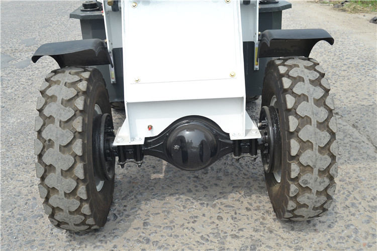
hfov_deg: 49.6
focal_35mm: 39
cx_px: 188
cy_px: 126
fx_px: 408
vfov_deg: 34.2
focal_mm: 26
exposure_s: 1/200
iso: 100
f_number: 7.1
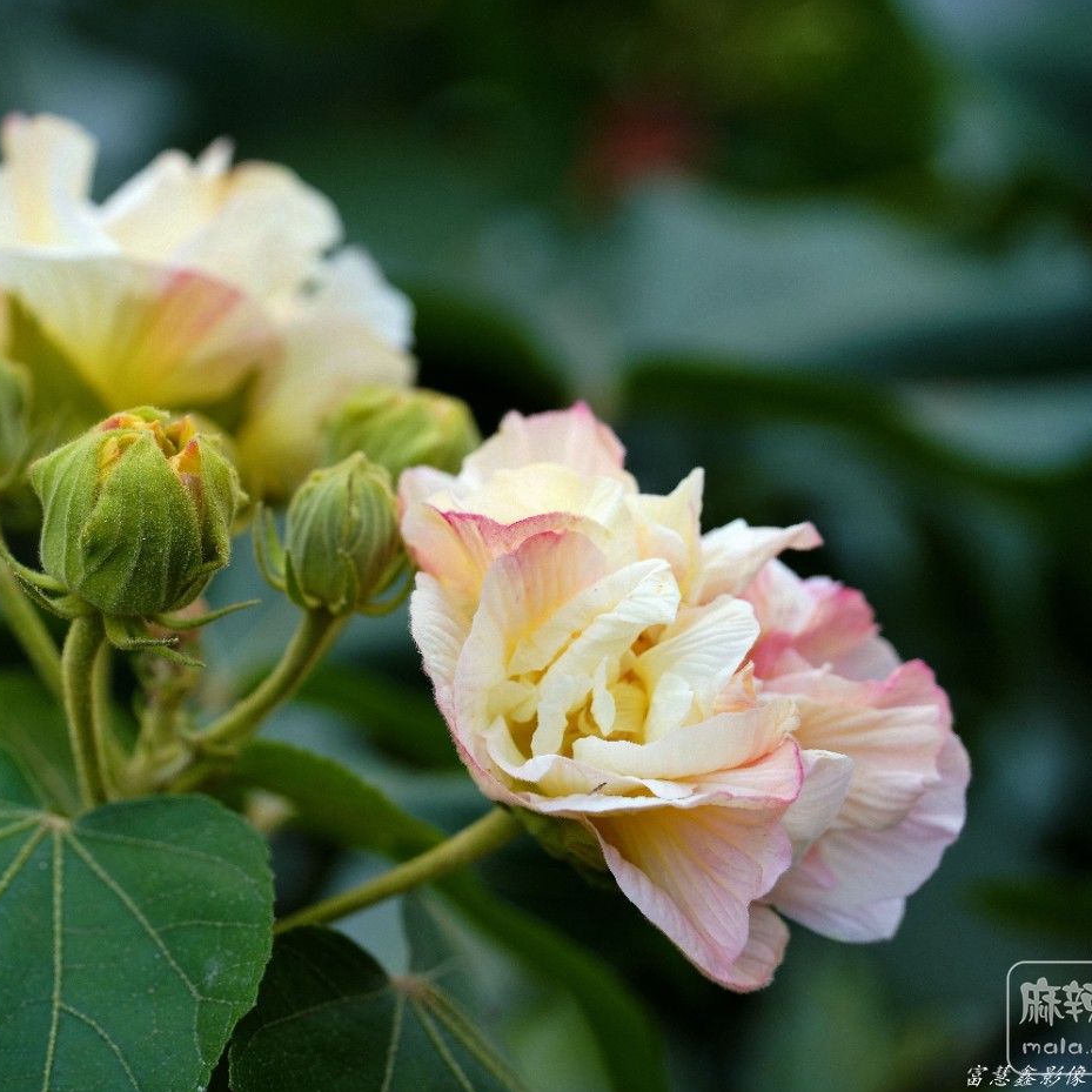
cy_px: 546
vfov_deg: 10.9
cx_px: 317
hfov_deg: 10.9
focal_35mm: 160
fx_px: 5710
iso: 100
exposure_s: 1/80
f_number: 5.6
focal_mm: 125
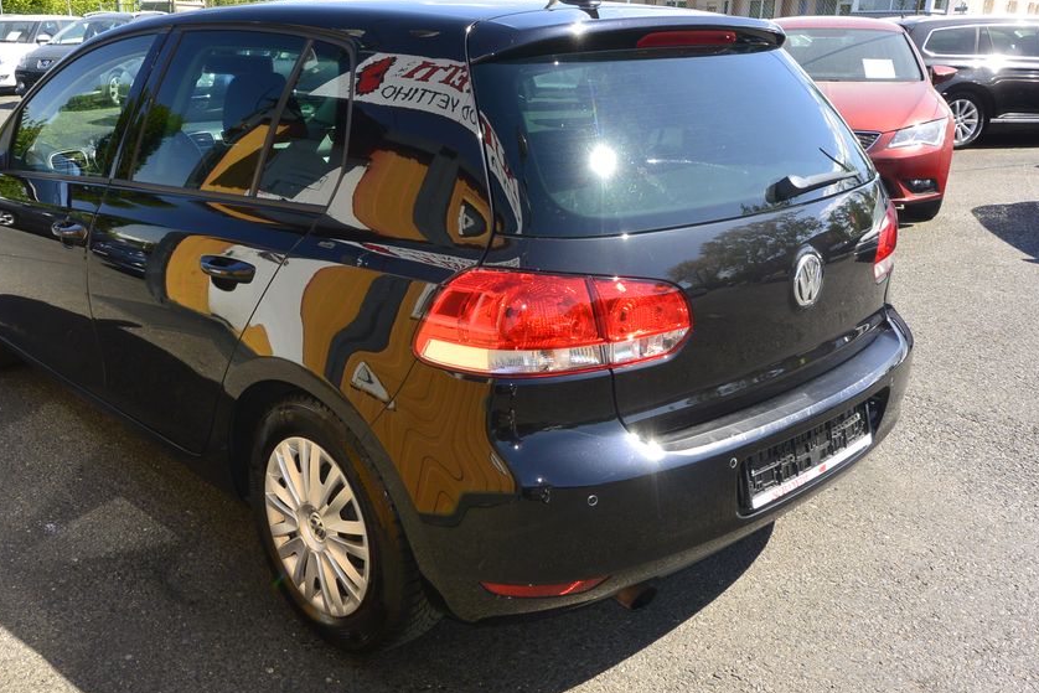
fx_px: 953
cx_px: 459
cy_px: 349
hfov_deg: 57.1
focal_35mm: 33
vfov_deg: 40.0
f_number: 6.3
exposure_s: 1/250
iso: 160
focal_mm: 10
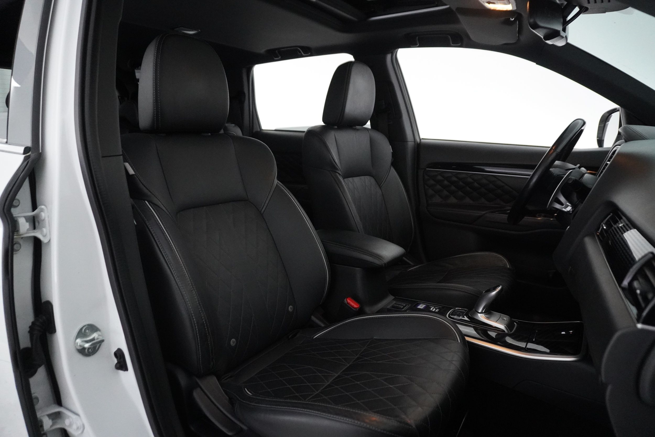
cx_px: 328
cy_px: 218
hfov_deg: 73.7
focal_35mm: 24
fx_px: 437
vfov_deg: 53.1
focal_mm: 16
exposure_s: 1/160
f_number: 3.5
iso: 5000
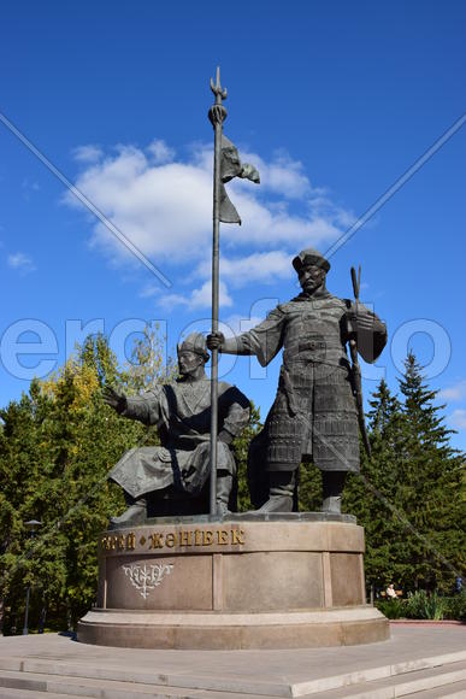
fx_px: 728
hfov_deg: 35.5
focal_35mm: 38
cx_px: 233
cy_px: 350
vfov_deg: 51.3
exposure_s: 1/250
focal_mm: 25
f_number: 9
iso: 100
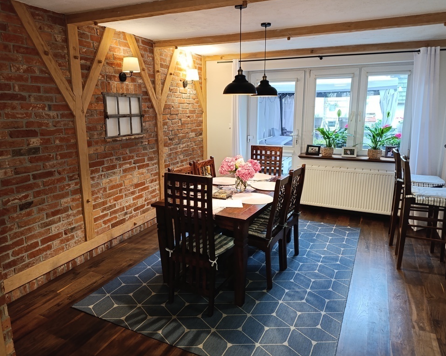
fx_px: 317
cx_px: 215
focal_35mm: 24
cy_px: 178
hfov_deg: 70.3
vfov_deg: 58.8
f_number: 1.6
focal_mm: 6.14
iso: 1000
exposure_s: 1/33.3
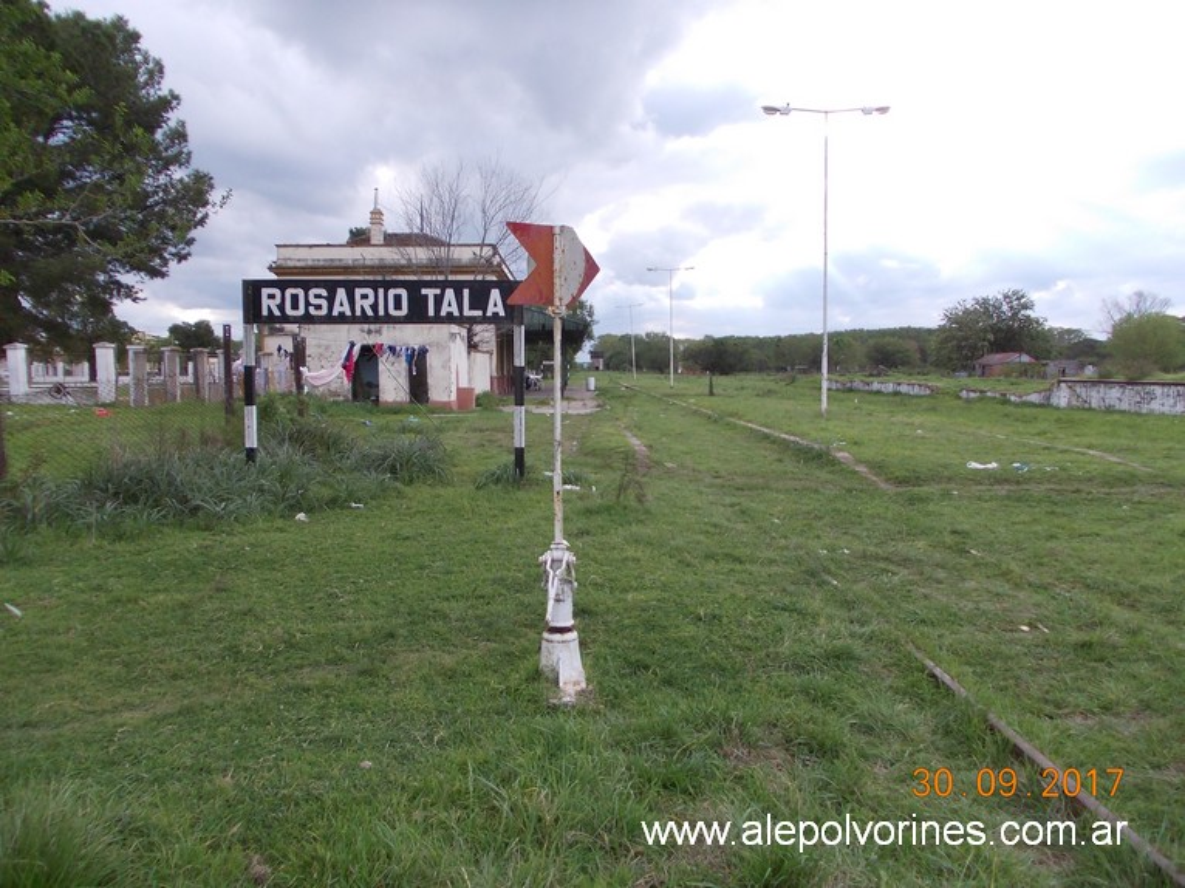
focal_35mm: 28
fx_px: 958
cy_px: 444
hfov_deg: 63.5
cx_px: 592
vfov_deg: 49.7
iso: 80
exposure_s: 1/400
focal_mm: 4
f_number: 2.7
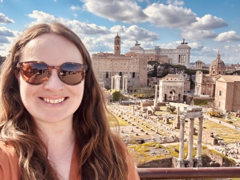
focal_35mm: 23
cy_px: 90
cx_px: 120
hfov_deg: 73.9
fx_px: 159
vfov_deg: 58.9
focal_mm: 2.69
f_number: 1.9
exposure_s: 1/614
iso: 25
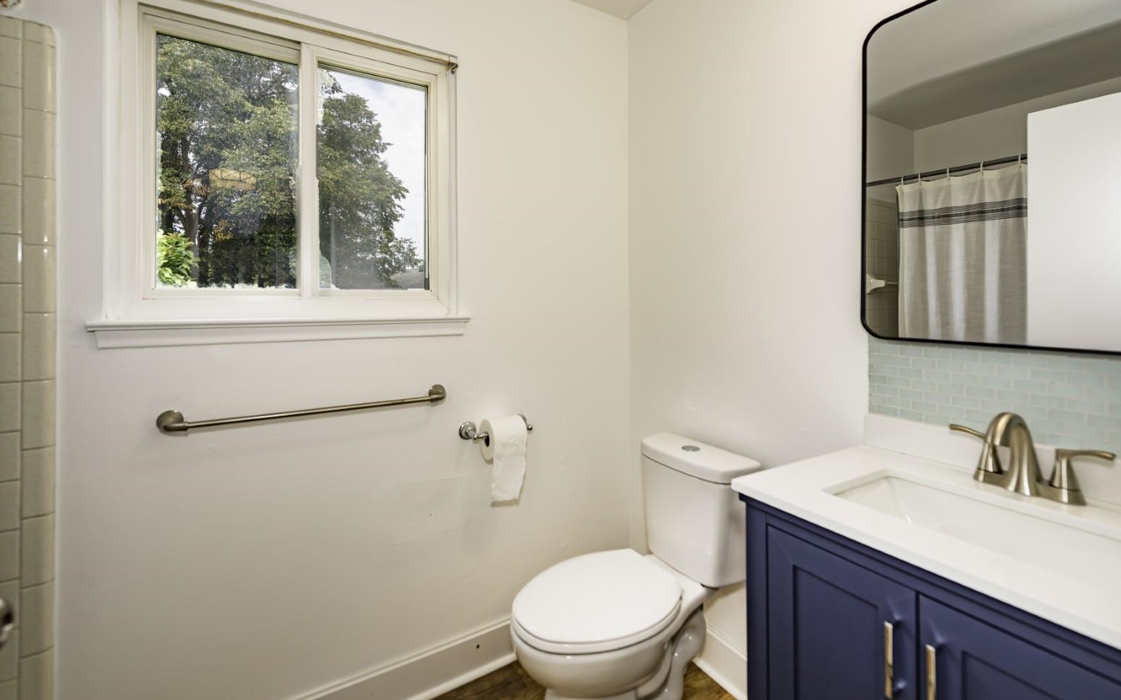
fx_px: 458
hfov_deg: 101.5
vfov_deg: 74.7
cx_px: 552
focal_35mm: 15
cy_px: 325
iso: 100
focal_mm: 14
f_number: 5.6
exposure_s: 1/60
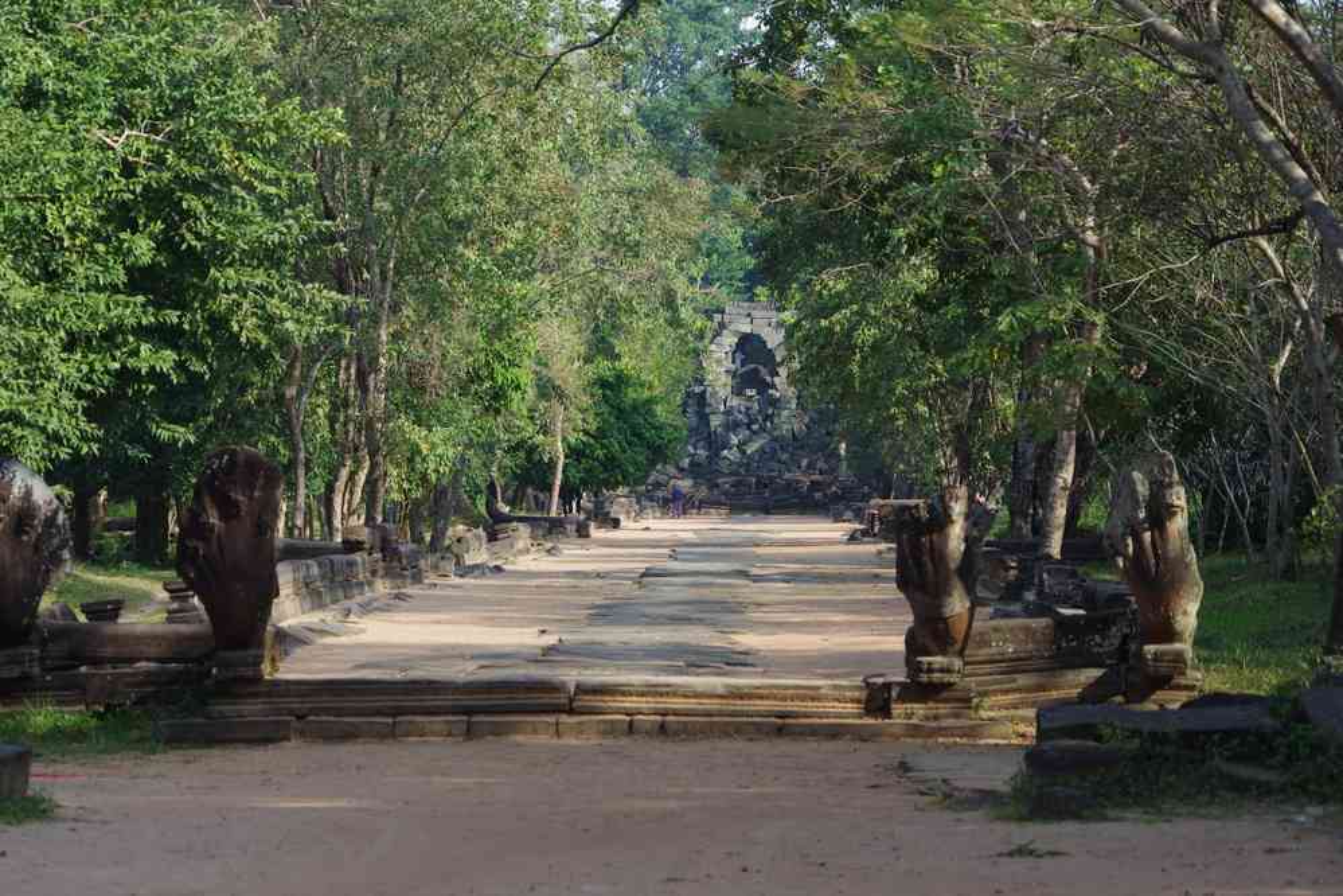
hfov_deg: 15.5
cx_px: 672
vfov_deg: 10.4
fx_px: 4924
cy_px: 448
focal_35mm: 132
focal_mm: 87.5
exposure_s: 1/125
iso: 200
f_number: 6.3
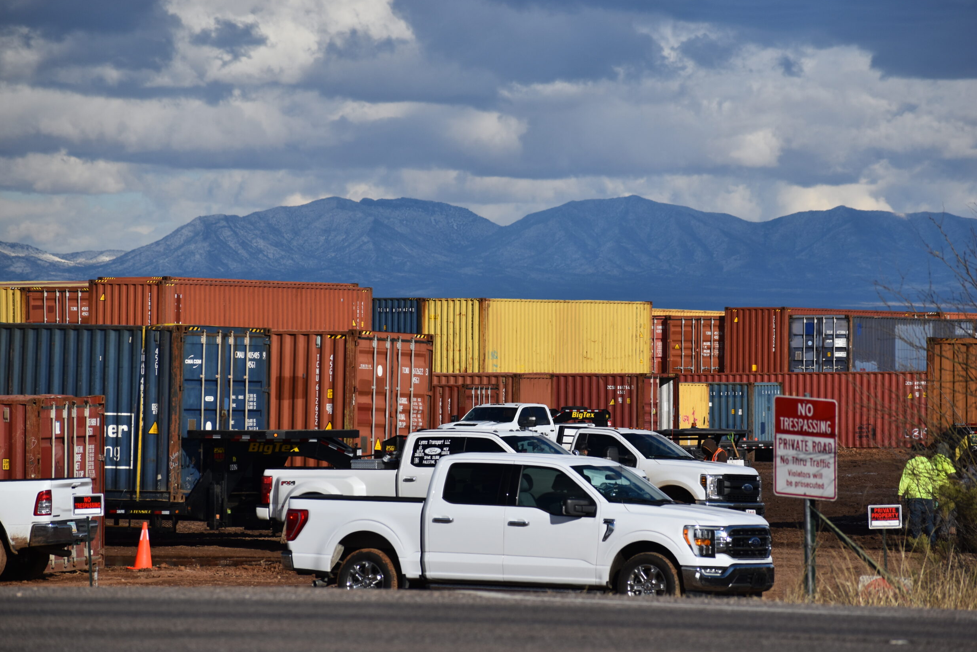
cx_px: 501
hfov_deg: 8.0
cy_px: 334
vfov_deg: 5.3
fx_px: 6990
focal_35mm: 258
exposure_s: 1/1600
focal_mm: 165
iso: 200
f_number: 7.1
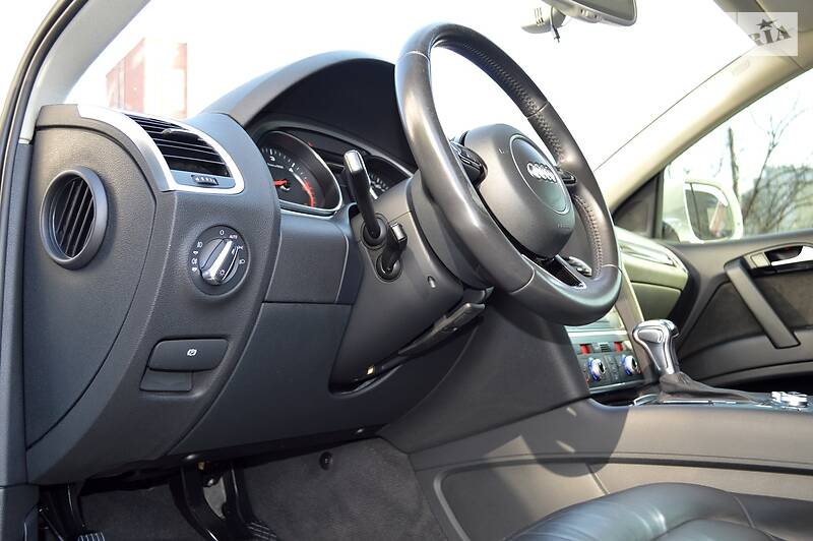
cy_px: 270
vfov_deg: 36.8
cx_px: 406
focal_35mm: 36
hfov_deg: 53.2
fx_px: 812
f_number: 4
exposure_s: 1/125
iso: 400
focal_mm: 24
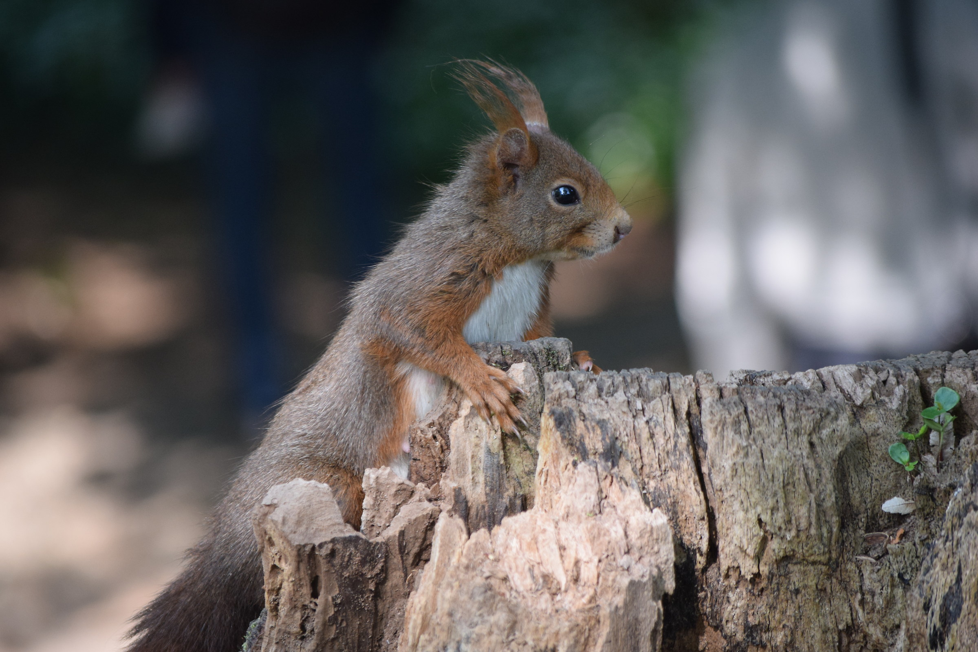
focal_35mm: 240
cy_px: 326
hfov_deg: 8.6
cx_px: 489
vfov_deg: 5.7
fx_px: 6519
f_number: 5.3
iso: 1100
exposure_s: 1/500
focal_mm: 160
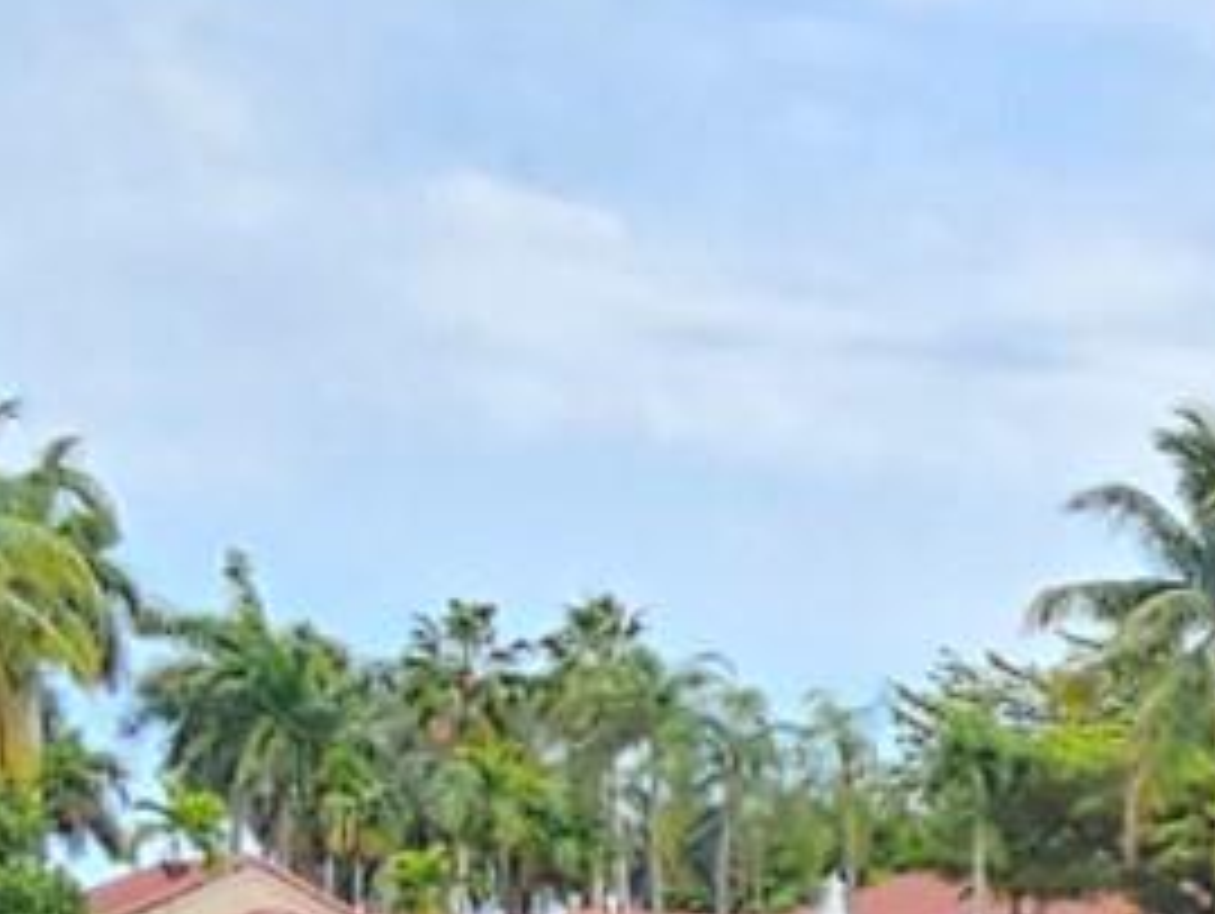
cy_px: 1571
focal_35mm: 77
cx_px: 1714
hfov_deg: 21.9
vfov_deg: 16.5
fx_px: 2705
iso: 50
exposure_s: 1/738
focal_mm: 2.2
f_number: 2.2
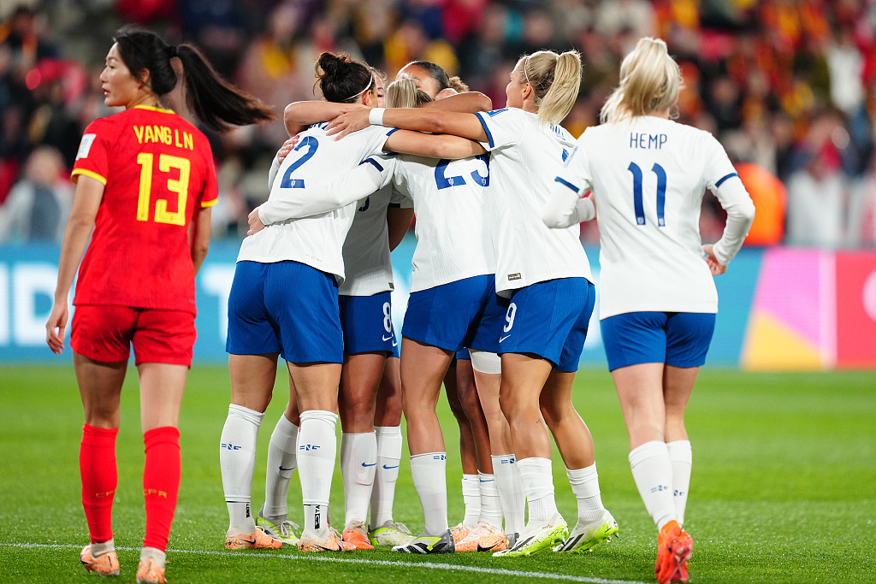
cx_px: 438
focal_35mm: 400
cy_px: 292
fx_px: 9734
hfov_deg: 5.2
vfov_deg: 3.4
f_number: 2.8
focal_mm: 400
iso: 2500
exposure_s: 1/2000
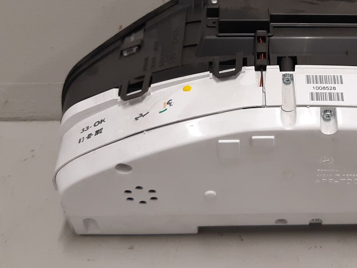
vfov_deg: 25.8
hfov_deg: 33.4
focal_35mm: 56
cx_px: 284
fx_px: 577
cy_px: 73
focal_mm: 3.93
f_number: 1.7
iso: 125
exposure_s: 1/50
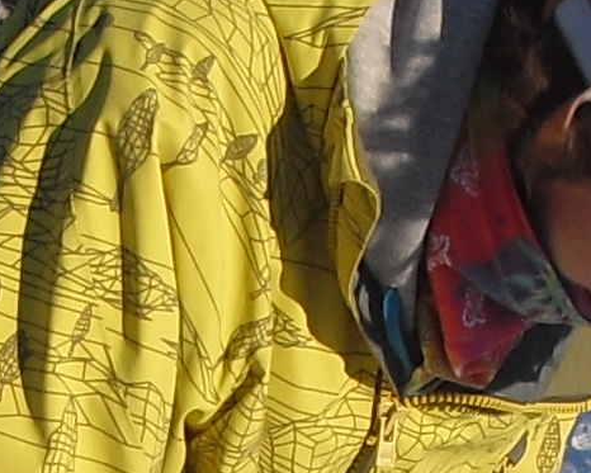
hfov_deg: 7.0
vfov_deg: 5.5
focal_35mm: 275
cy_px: 1082
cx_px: -6
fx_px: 4811
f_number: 7.8
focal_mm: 6.3
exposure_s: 1/160
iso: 64
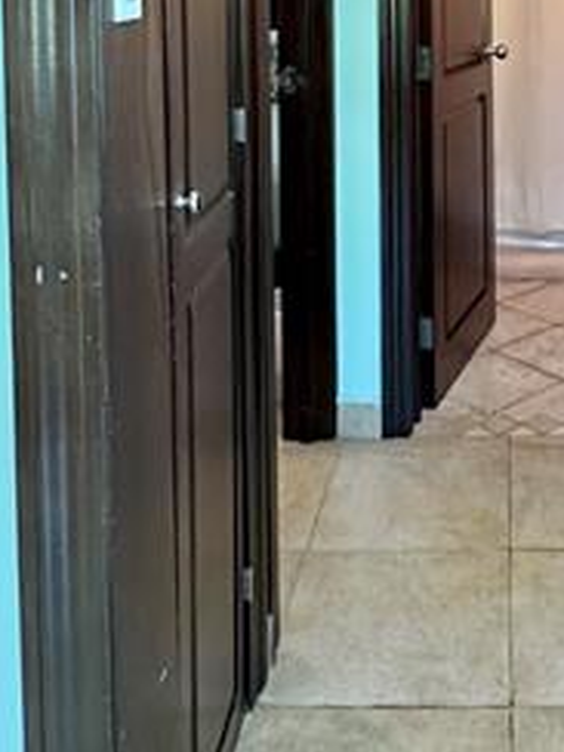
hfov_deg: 31.2
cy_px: 15
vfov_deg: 38.5
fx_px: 956
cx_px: 519
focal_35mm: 44
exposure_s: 1/60
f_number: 2.2
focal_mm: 2.22
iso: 800
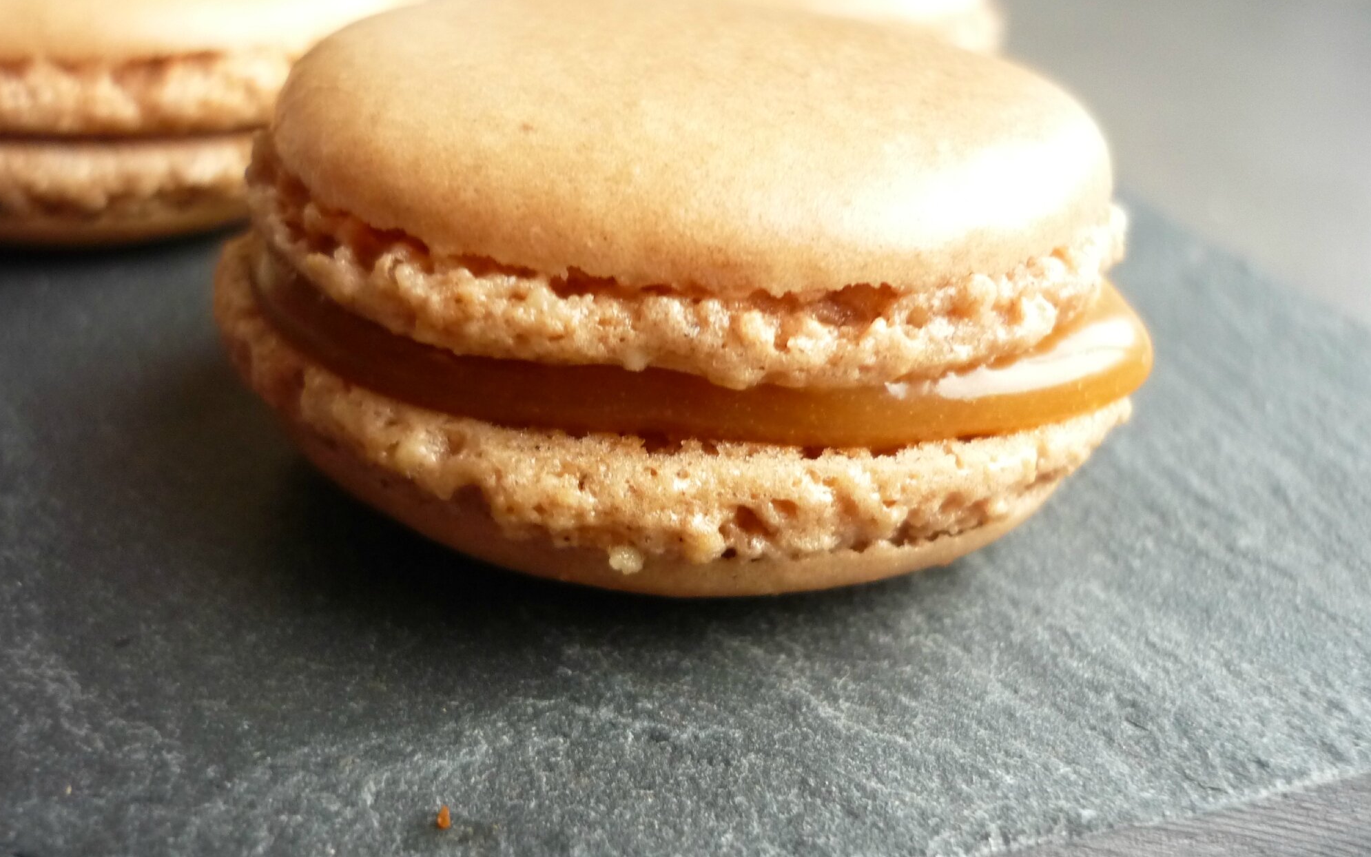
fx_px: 1345
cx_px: 678
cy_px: 450
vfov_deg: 35.3
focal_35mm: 36
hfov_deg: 54.0
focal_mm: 5.5
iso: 320
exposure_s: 1/30
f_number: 2.8
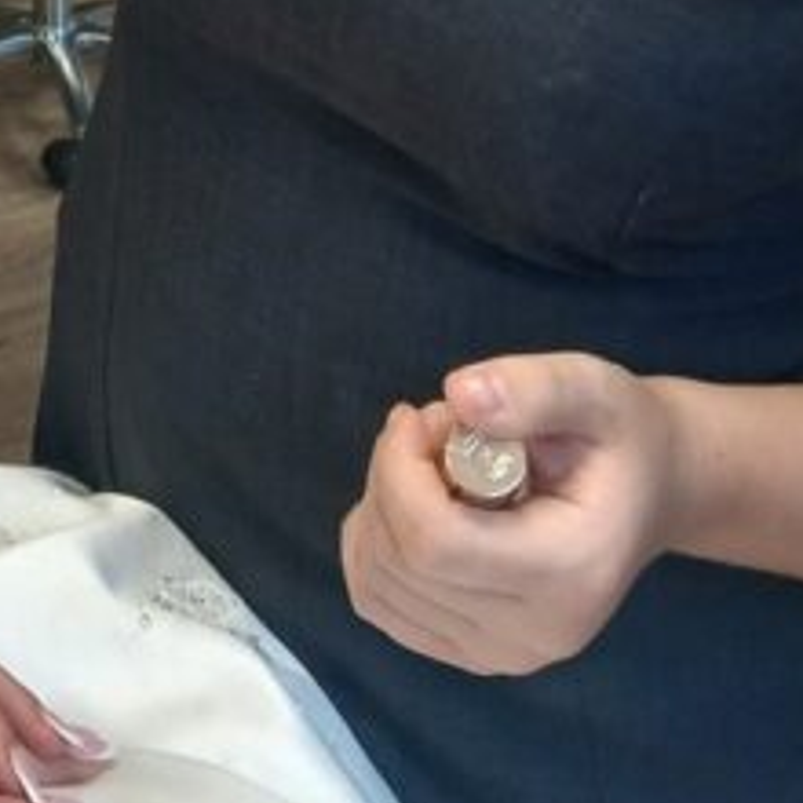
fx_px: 2808
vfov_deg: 14.5
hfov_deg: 15.3
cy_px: -599
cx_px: -325
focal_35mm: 107
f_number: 1.8
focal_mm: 3.98
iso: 160
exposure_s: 1/50
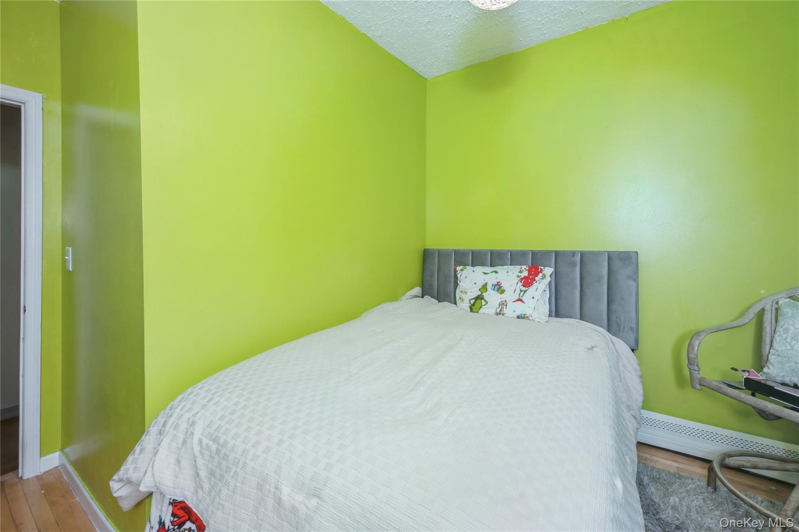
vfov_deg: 81.1
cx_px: 400
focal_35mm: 14
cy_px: 266
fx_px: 310
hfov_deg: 104.3
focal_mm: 14
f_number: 10
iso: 200
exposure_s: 1/25
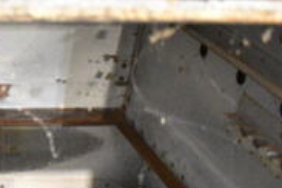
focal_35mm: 90
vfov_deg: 15.2
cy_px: 129
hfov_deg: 19.4
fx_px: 705
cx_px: -157
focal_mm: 18
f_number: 3.5
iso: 5600
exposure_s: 1/30
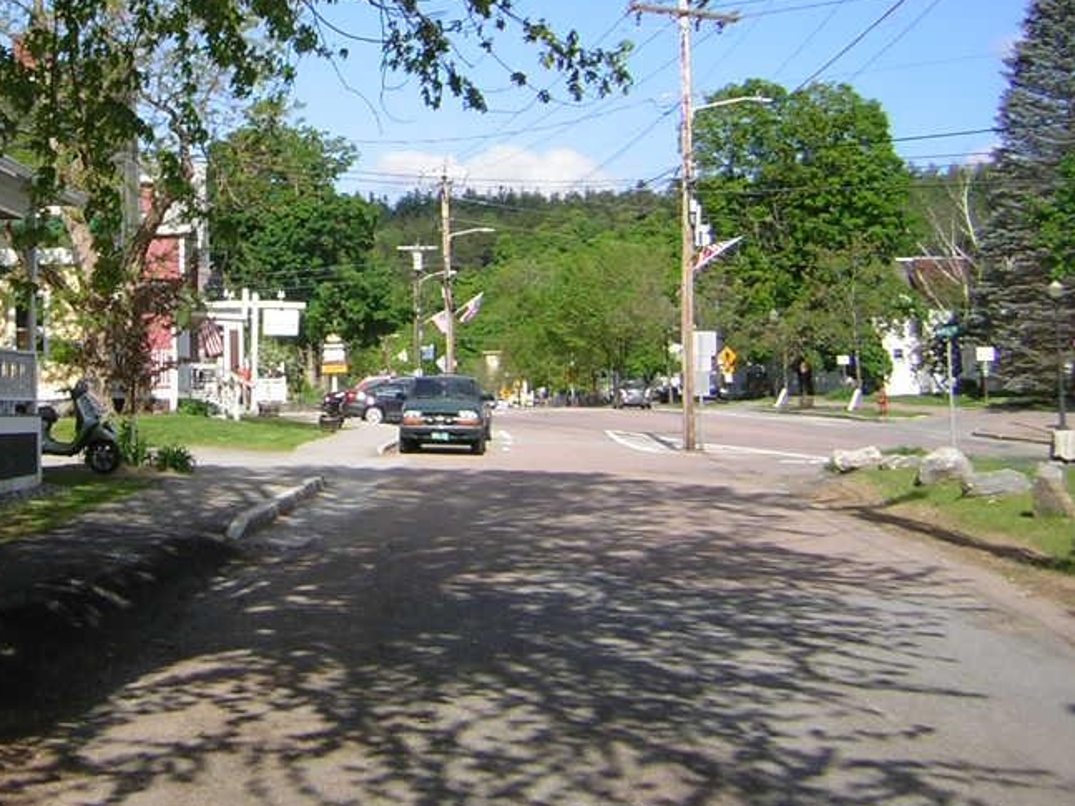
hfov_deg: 33.4
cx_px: 324
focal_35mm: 57
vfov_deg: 25.3
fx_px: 1770
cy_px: 191
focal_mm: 4.7
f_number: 5.2
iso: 50
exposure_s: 1/270
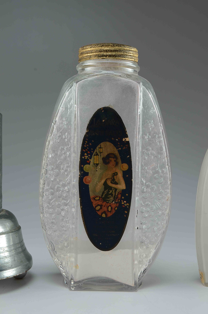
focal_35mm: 54
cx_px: 104
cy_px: 157
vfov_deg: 36.9
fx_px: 470
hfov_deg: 25.0
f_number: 13
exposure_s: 1/80
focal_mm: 36
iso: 100
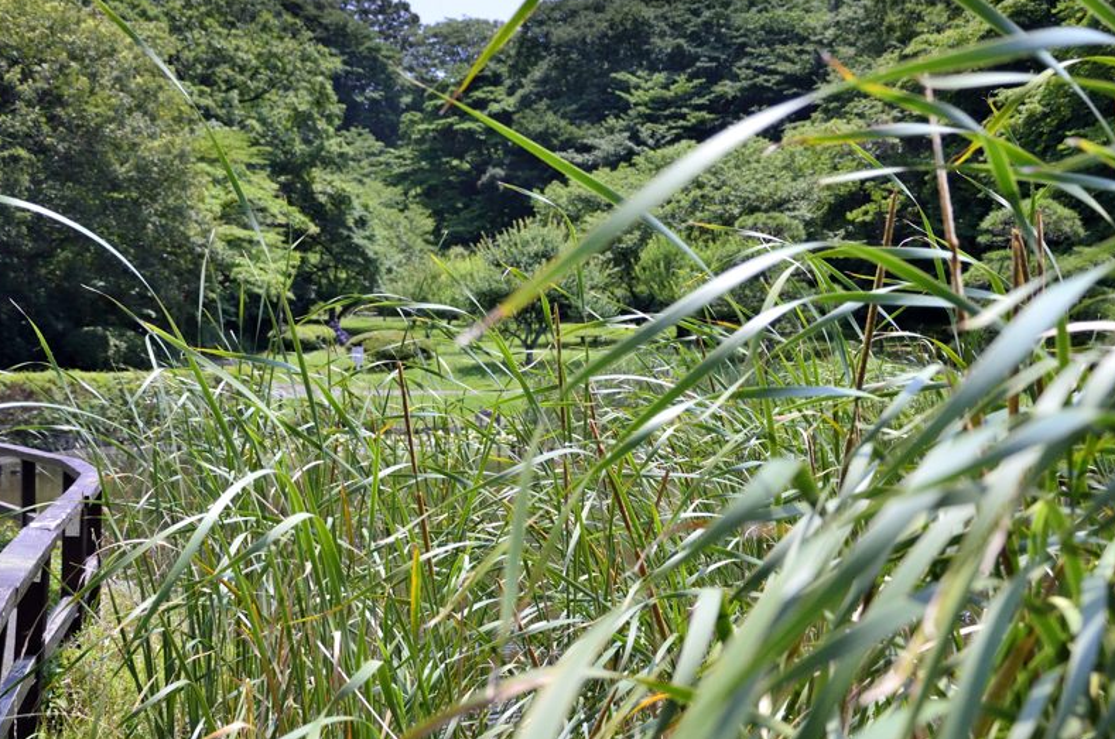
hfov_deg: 40.6
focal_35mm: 49
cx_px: 635
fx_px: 1504
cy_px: 321
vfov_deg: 27.6
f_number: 4
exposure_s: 1/2500
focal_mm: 25
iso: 1250
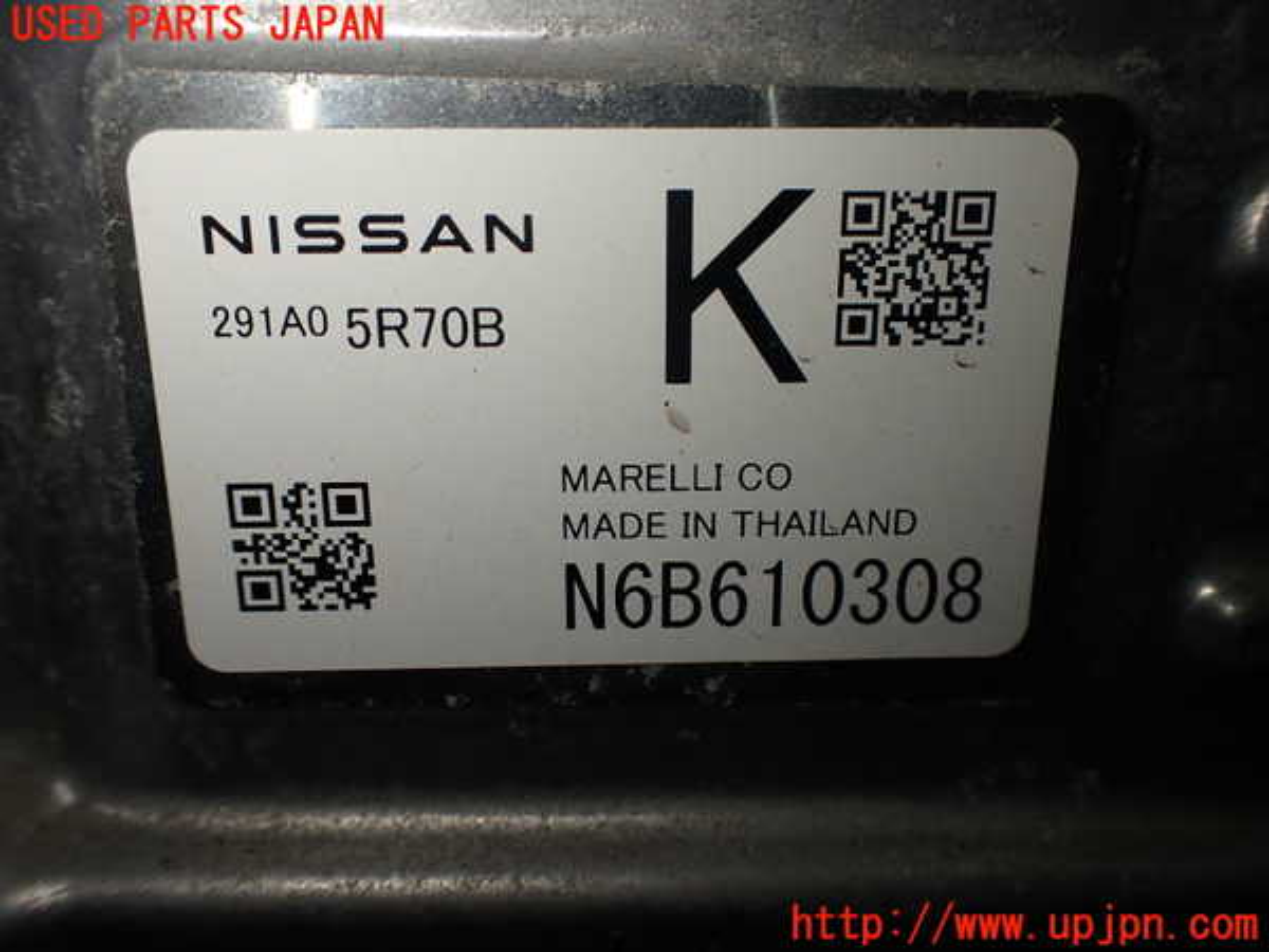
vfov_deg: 46.8
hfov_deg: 60.0
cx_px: 634
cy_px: 476
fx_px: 1100
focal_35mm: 30
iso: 100
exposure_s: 1/160
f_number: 3.2
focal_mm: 5.4
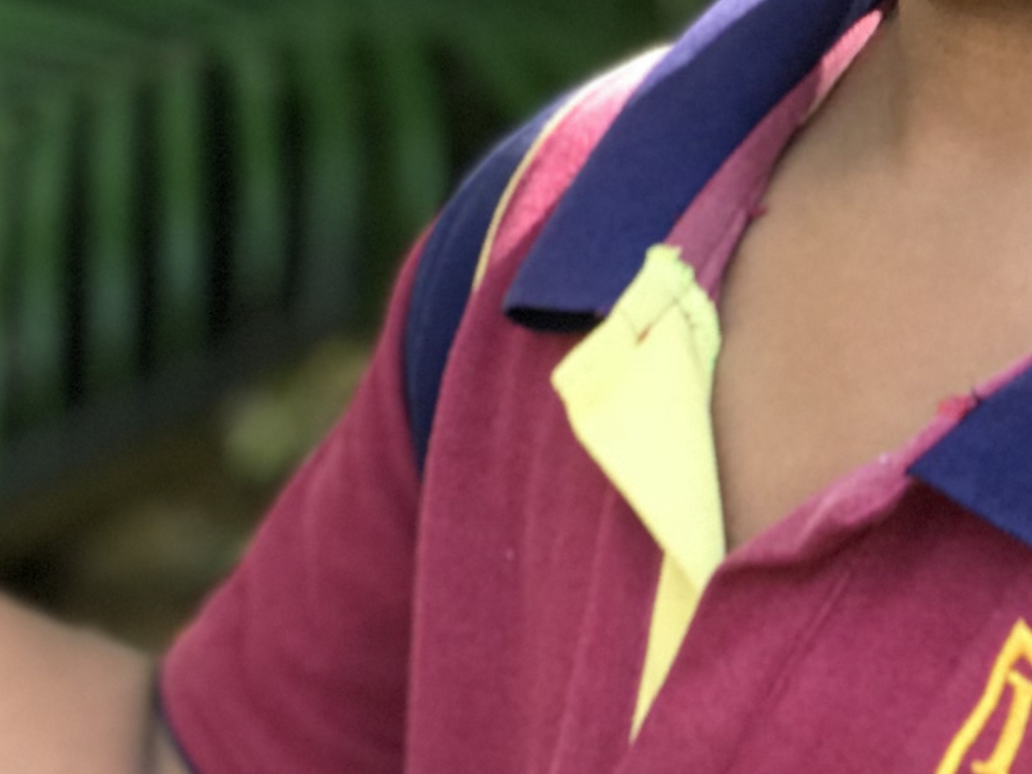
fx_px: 6231
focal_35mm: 209
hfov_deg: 9.4
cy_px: 207
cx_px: -185
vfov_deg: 7.1
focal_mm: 6.6
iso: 40
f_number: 2.8
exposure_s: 1/50
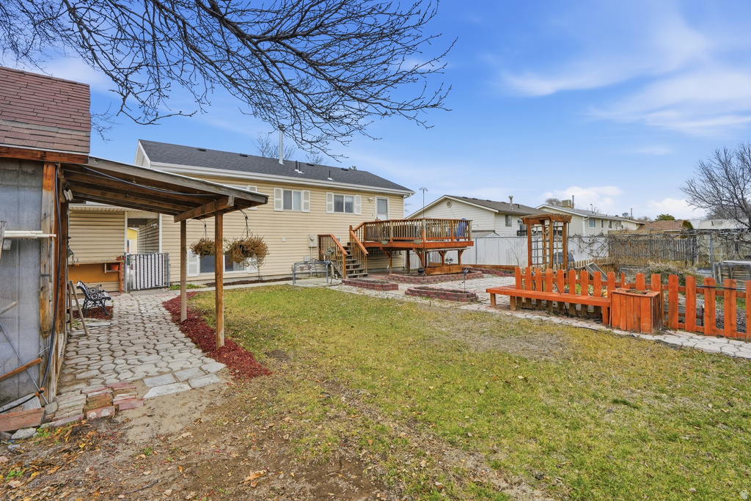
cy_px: 250
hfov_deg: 96.7
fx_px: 334
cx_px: 376
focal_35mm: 16
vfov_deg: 73.8
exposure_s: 1/8000
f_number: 9
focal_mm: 16
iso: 250
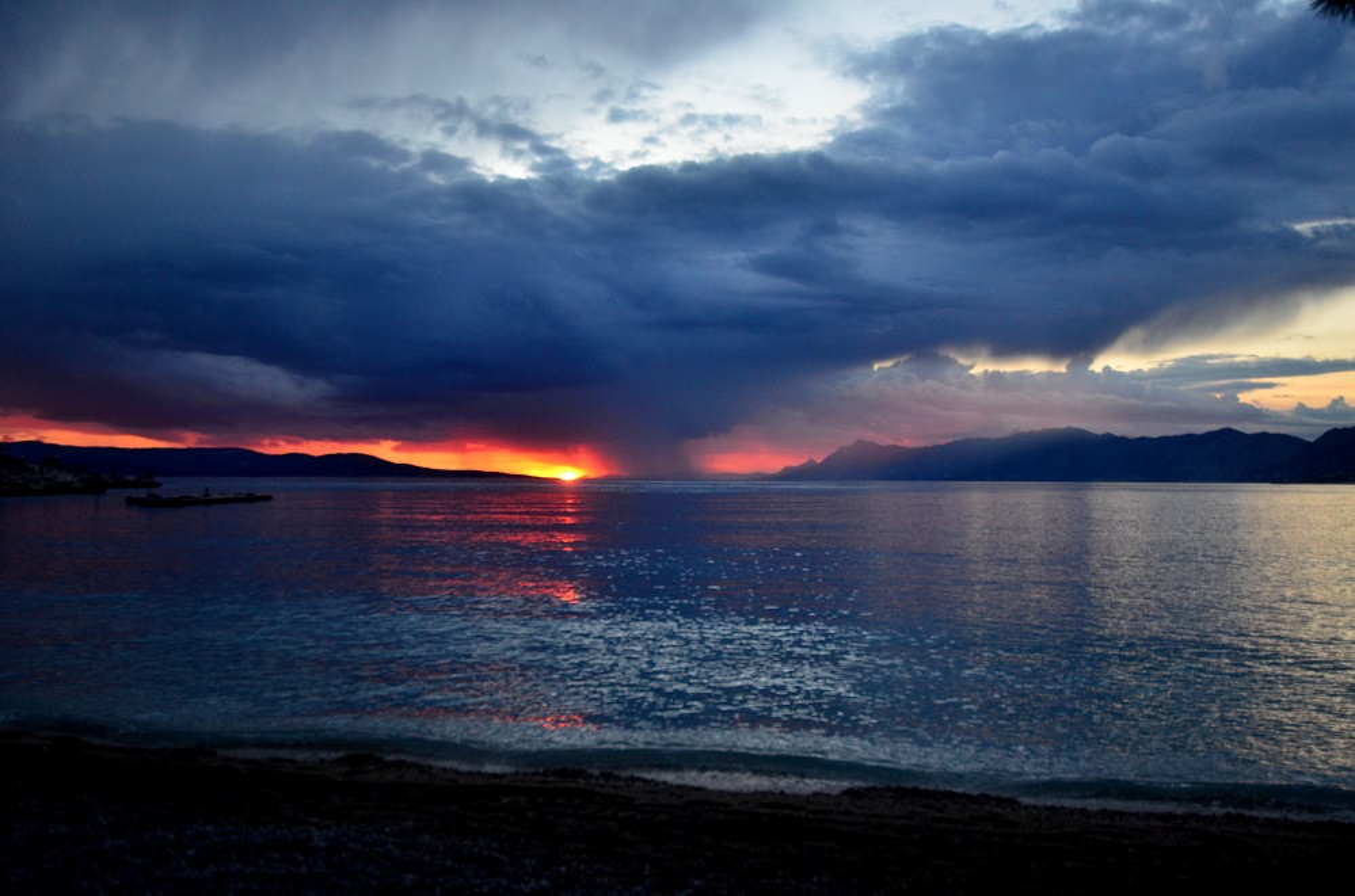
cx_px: 678
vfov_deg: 36.7
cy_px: 448
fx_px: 1352
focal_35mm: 36
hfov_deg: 53.2
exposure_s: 1/320
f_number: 4
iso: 900
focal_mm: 24
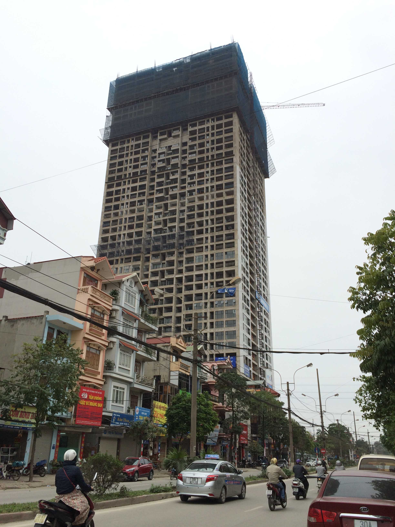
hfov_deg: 46.8
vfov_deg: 60.0
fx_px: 456
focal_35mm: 30
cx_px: 198
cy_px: 264
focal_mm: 4.12
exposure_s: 1/1109
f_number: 2.2
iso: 32
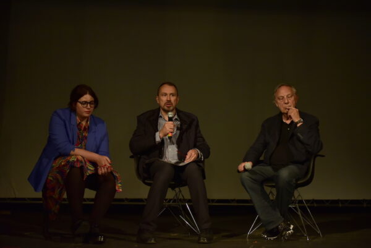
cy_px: 124
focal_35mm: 50
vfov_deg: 27.0
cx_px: 186
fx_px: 516
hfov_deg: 39.6
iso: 2000
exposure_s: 1/125
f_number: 2.8
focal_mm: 50
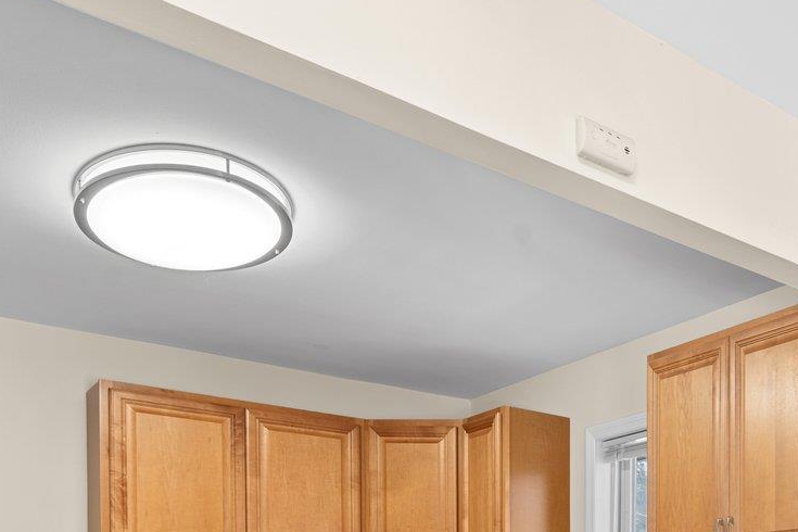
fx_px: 864
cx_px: 863
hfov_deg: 40.6
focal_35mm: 39
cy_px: 611
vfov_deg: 30.0
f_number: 10
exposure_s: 1/2
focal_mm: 14
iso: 250
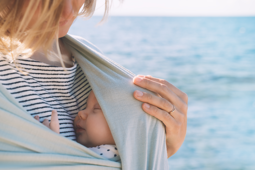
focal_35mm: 44
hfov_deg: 44.5
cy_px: 85
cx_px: 128
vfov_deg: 30.5
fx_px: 312
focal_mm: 44
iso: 100
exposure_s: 1/125
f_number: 4.5
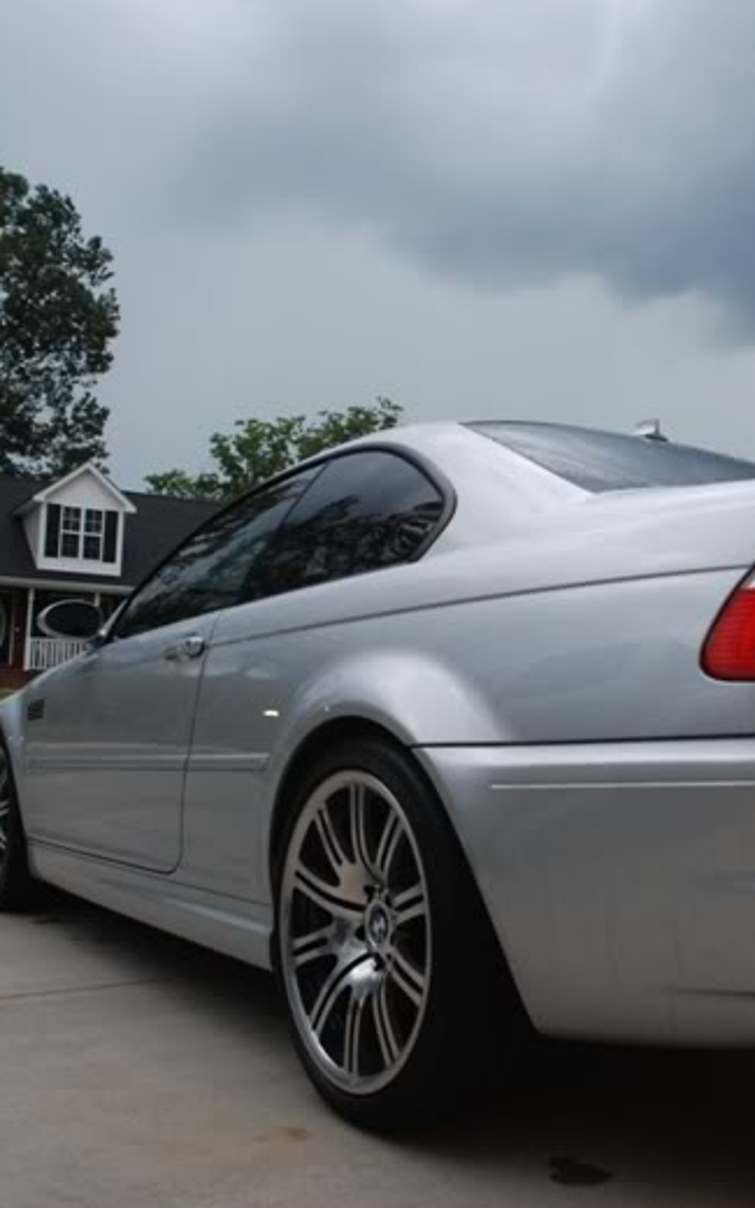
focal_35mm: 33
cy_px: 597
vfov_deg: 58.1
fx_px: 1086
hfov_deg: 37.7
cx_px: 530
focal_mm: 14
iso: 800
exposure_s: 1/40
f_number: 3.2
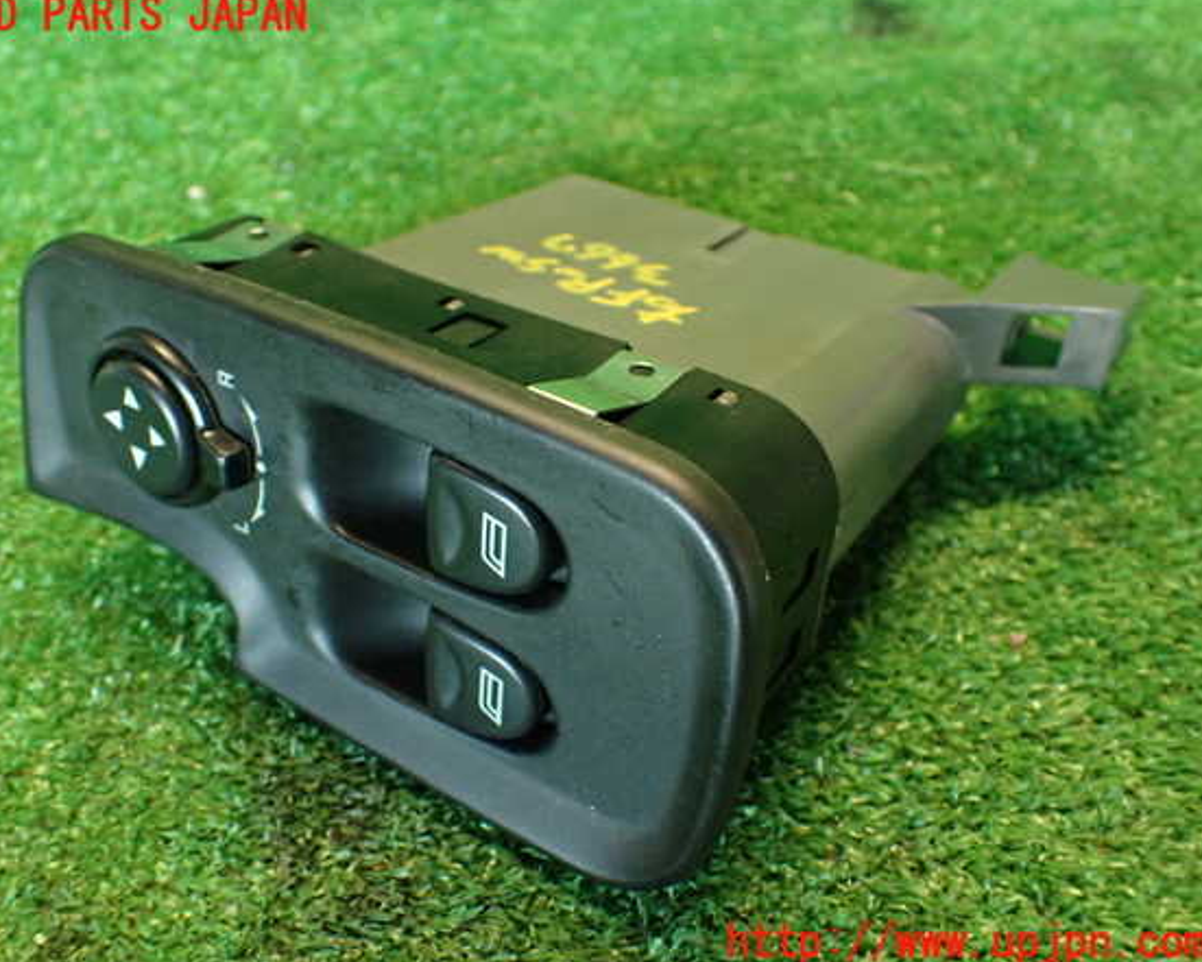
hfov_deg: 52.8
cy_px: 480
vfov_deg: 43.4
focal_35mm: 34
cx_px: 565
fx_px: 1210
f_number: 2.4
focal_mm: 5.79
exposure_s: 1/30
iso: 400
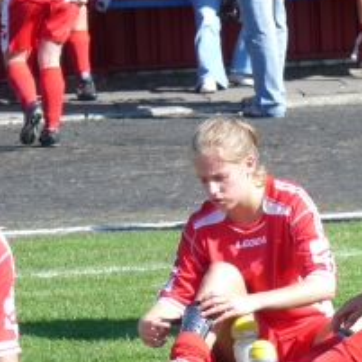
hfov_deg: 4.0
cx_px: 213
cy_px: 282
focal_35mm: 443
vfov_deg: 4.0
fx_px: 5241
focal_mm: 35.6
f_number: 3.7
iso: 100
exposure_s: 1/500
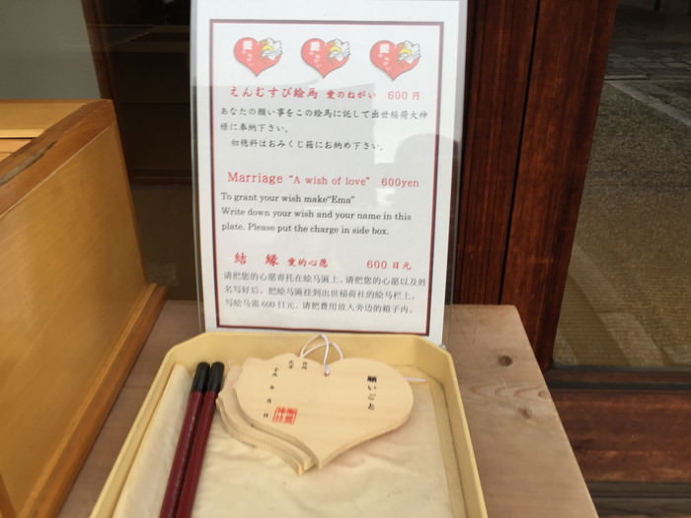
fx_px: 579
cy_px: 259
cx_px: 346
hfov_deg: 61.7
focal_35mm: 29
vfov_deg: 48.2
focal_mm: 4.15
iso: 32
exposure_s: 1/60
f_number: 2.2
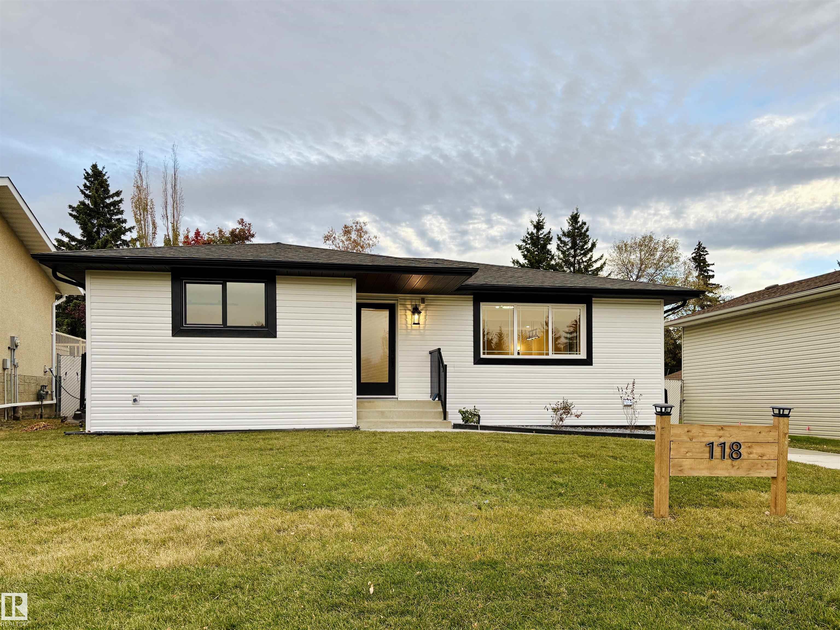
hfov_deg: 67.3
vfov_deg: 53.1
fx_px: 631
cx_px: 420
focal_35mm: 26
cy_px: 315
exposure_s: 1/225
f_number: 1.6
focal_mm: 5.96
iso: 40
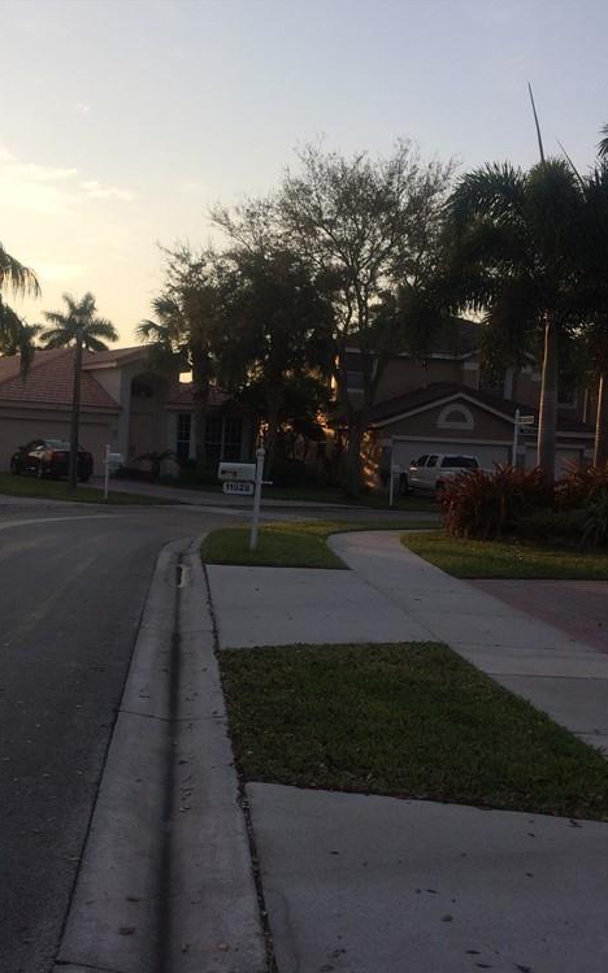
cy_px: 495
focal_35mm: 42
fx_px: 1114
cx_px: 181
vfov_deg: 47.2
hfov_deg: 30.2
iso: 32
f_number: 2.2
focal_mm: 4.15
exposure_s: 1/1001
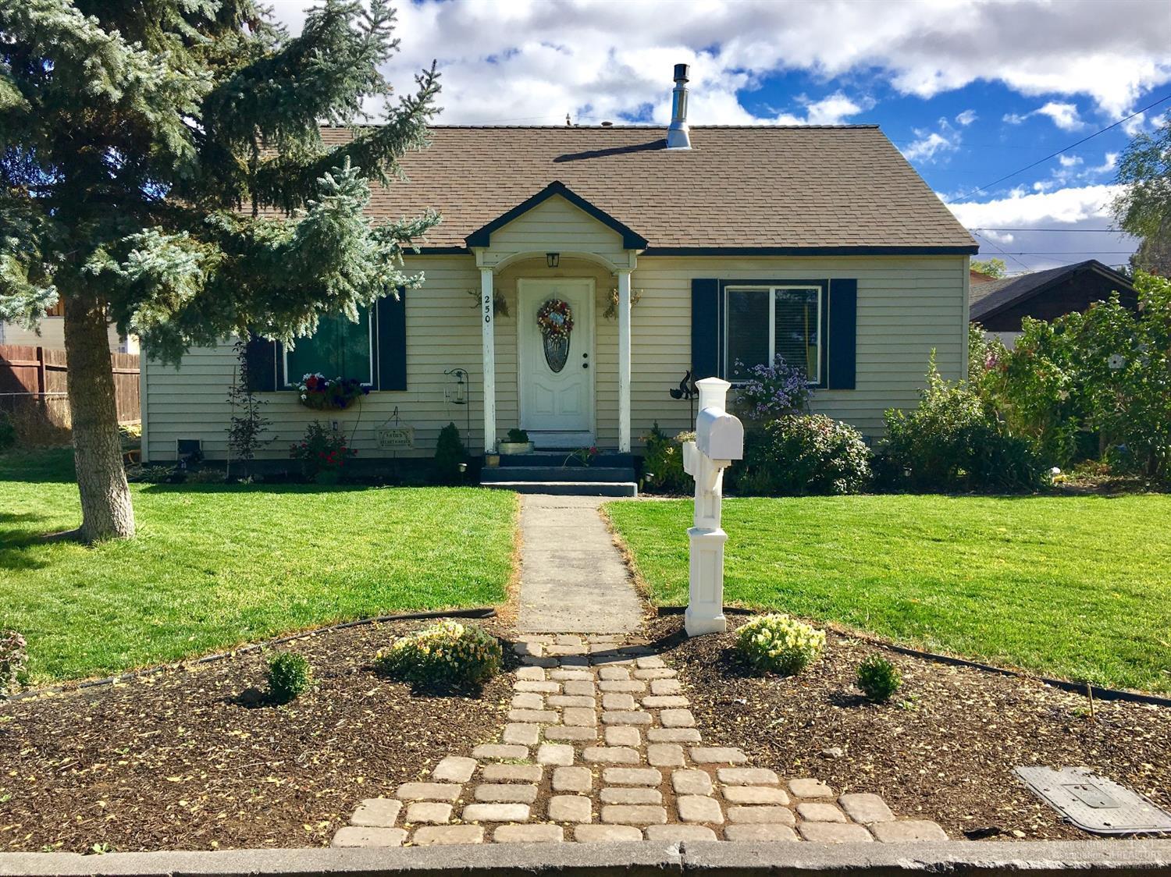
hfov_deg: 61.7
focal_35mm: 29
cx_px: 586
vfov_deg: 48.2
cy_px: 438
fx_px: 981
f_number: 2.2
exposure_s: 1/1326
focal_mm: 4.15
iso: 25
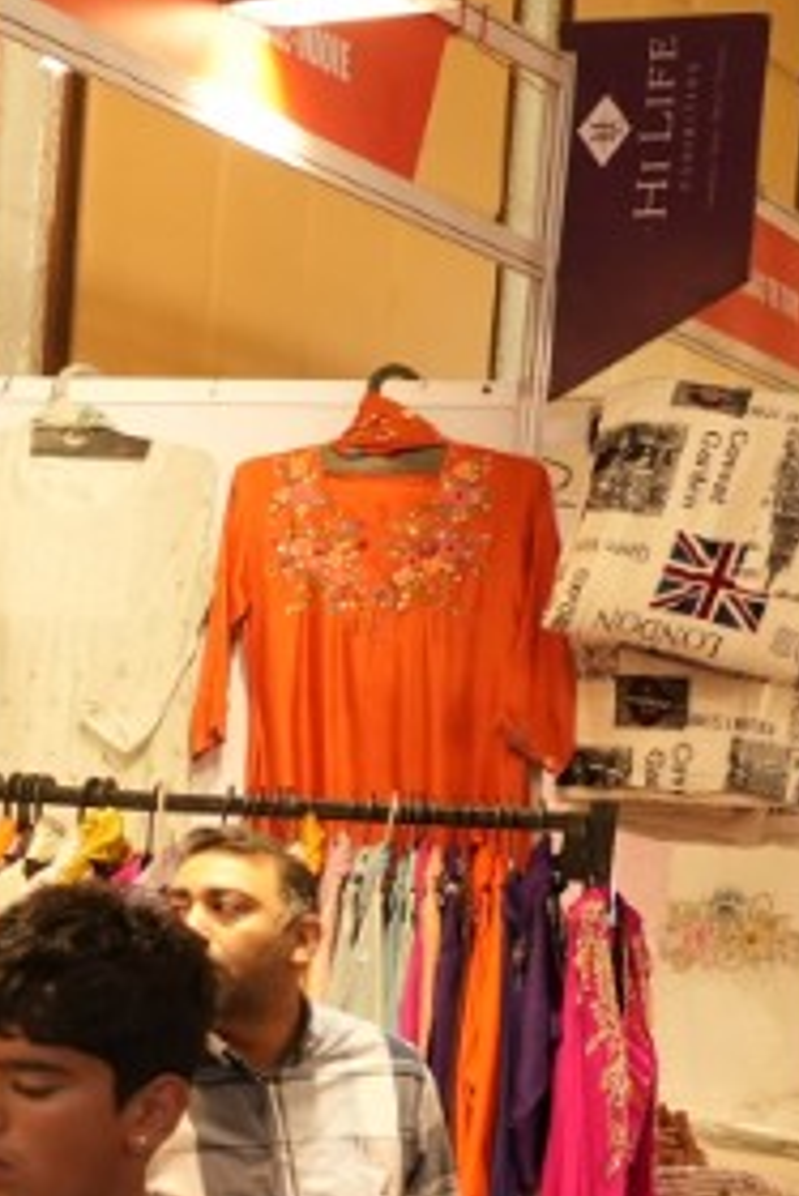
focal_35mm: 120
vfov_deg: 17.0
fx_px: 3990
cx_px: -1562
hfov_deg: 9.2
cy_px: 831
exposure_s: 1/125
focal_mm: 24
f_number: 5
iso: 1250
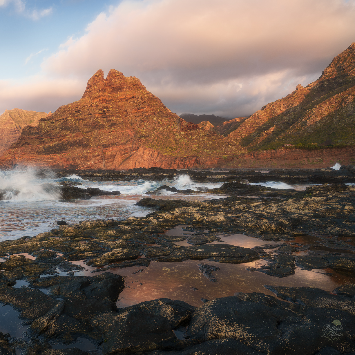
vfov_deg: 57.3
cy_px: 176
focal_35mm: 28
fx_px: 325
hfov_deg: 54.5
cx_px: 86
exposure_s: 1/13
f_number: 8
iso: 100
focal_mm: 21
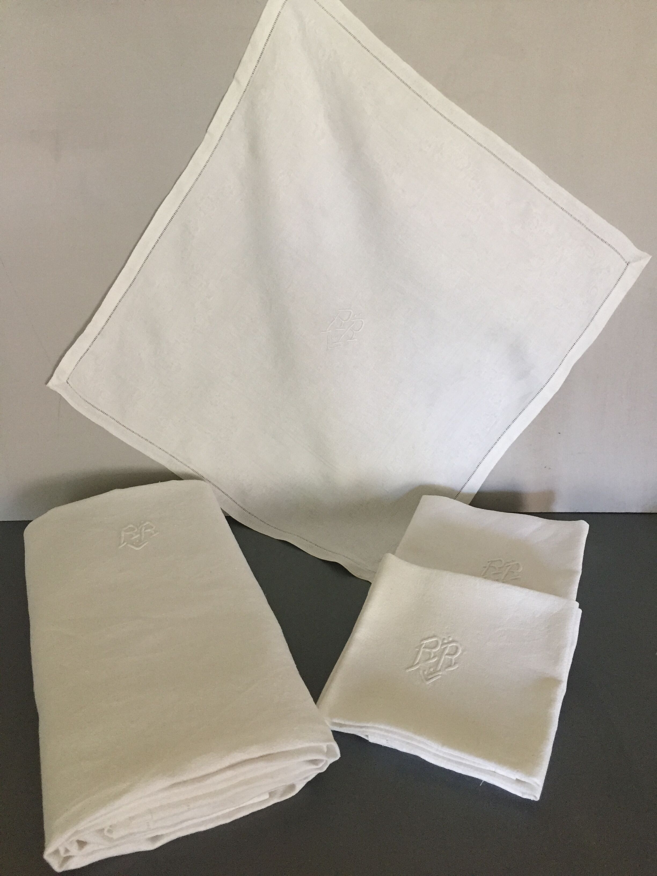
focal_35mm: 29
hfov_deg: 48.2
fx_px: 734
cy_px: 438
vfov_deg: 61.7
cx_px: 328
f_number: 2.2
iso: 200
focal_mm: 4.15
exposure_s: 1/33
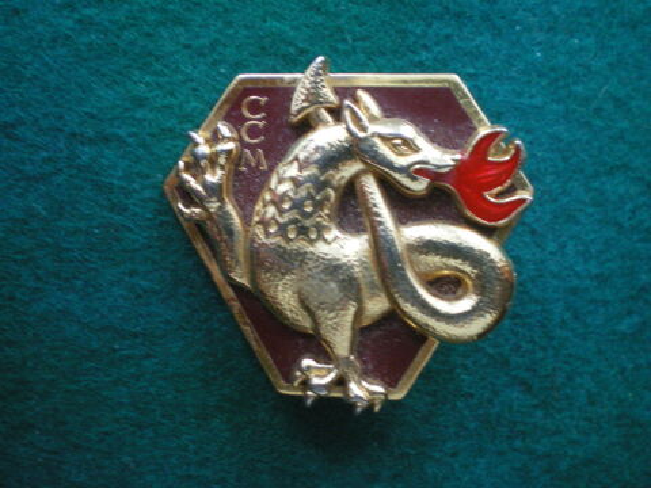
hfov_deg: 49.0
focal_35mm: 38
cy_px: 244
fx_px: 715
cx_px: 326
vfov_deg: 37.7
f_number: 3.1
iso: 400
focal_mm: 6.3
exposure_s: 1/30
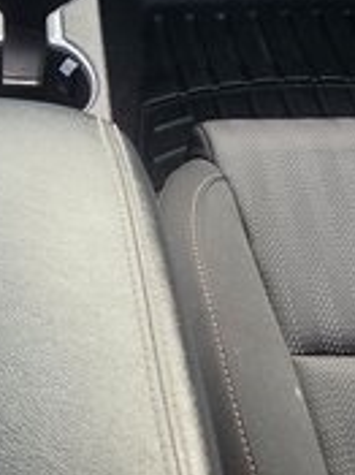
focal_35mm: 84
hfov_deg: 16.8
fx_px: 1150
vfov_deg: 21.5
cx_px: -62
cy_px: -109
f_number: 1.7
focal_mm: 6.3
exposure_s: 1/180
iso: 125
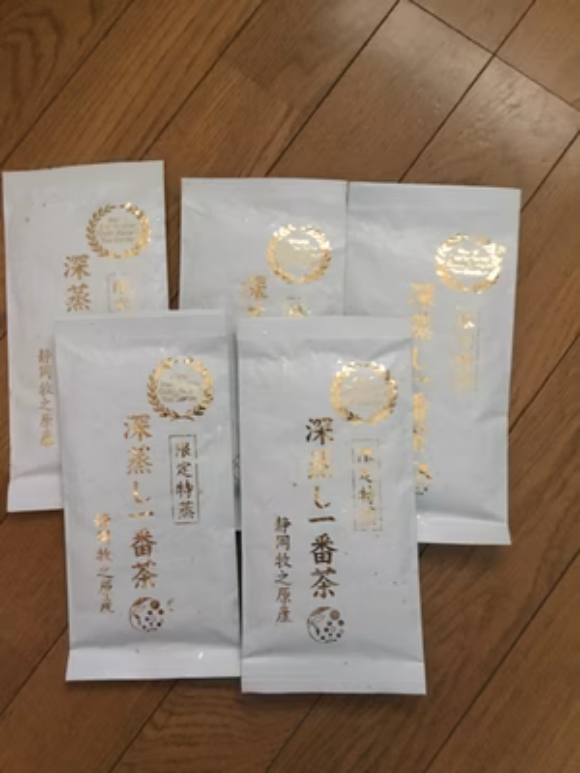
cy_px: 386
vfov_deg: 58.4
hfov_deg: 45.4
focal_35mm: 31
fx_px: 693
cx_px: 290
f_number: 2.4
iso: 640
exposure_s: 1/15
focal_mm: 3.3
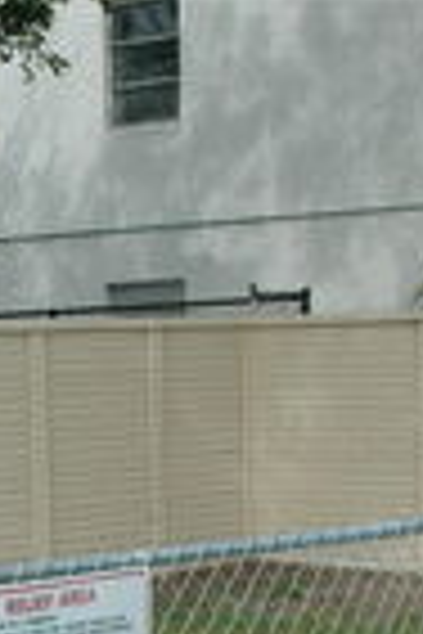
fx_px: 2251
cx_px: -198
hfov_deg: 10.4
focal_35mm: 128
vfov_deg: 15.6
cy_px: 713
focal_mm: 25
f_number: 9
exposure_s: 1/320
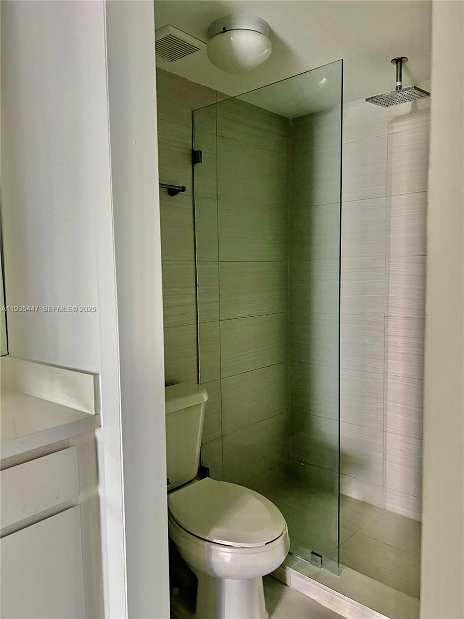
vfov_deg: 67.3
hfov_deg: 53.1
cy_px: 310
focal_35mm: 26
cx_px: 232
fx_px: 465
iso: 400
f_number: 1.5
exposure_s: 1/60
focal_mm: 5.7
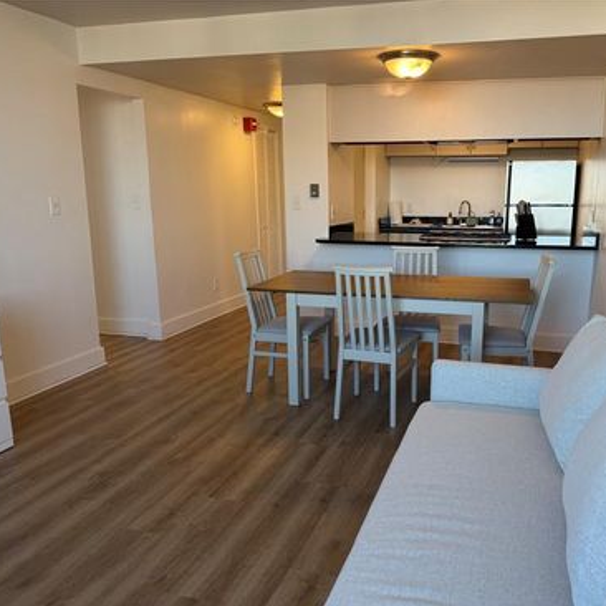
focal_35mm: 29
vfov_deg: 55.6
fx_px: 574
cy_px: 309
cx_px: 369
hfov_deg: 55.1
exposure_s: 1/120
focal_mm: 6.76
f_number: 1.78
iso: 125
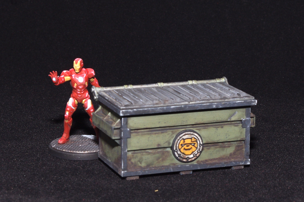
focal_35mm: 82
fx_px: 692
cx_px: 152
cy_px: 101
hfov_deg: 24.8
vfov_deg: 16.6
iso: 400
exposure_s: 1/40
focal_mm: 55
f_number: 14
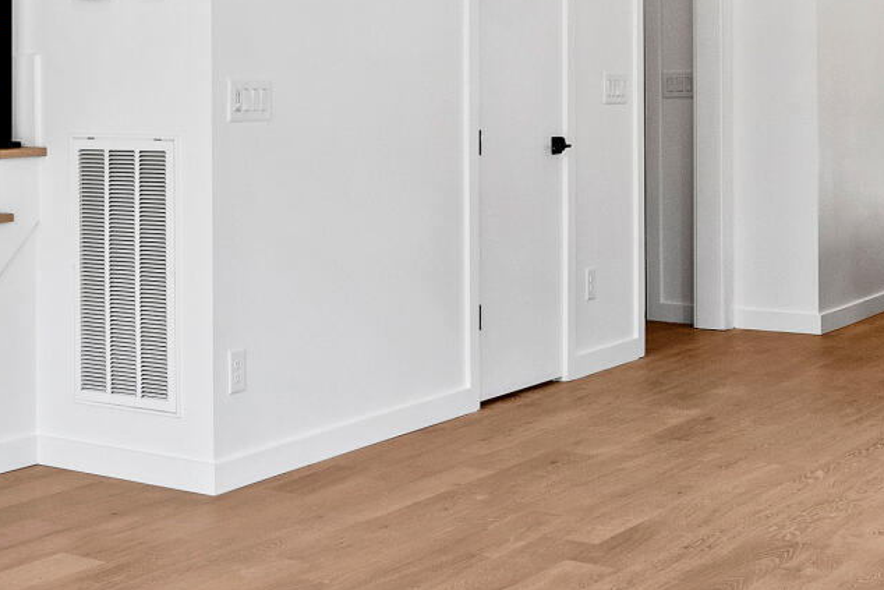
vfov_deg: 18.8
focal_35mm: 71
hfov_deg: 28.0
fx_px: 1744
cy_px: 47
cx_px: 204
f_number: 8
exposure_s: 1/15
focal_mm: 10
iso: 100
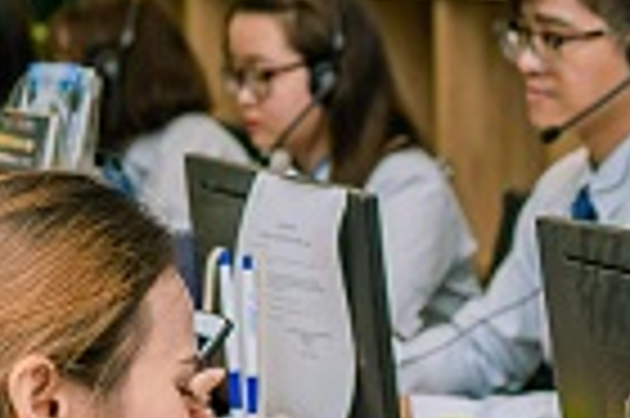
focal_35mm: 200
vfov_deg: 6.9
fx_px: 3496
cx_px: 734
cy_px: 245
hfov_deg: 10.2
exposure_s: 1/200
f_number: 2.8
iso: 320
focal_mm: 30
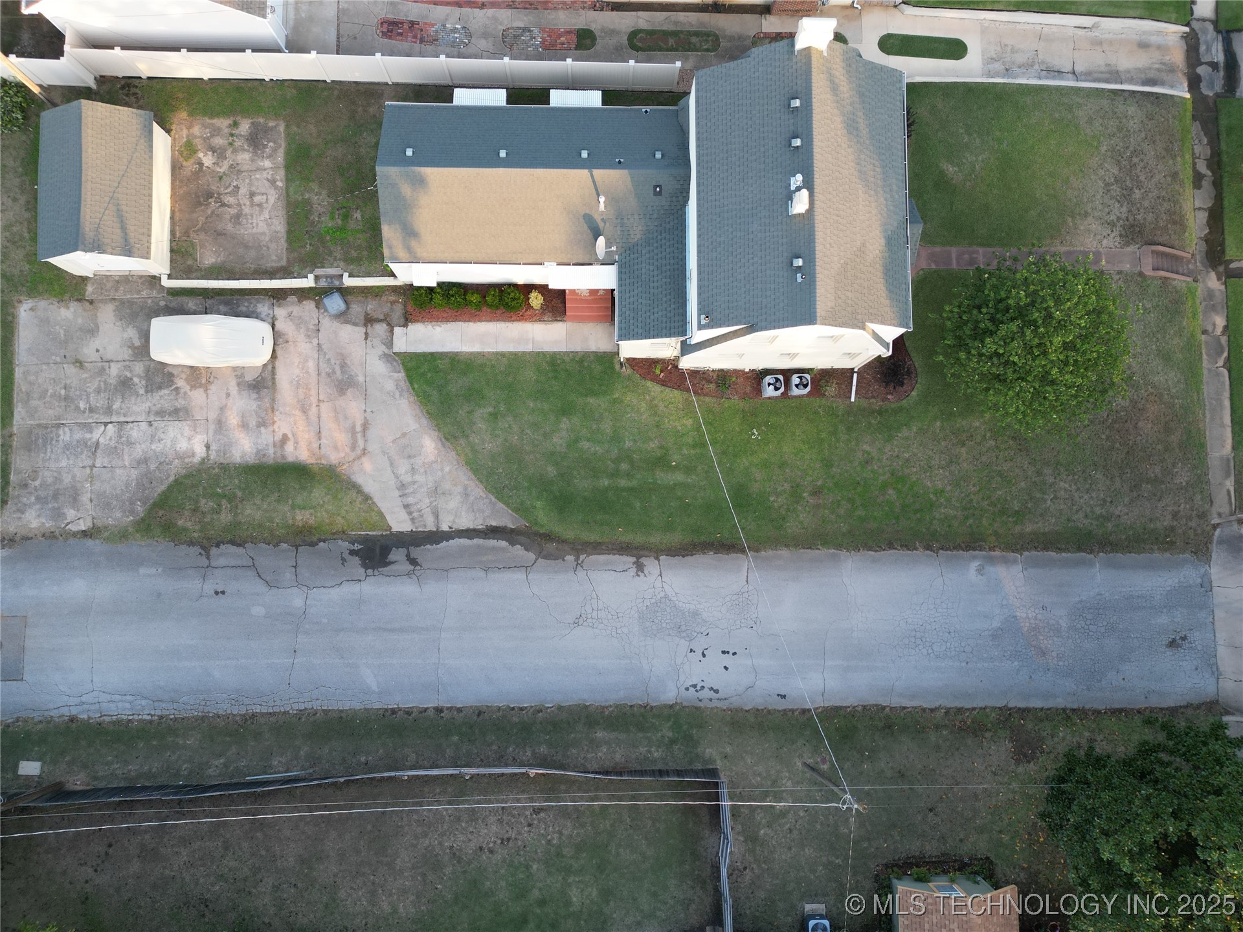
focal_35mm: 24
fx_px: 862
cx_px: 622
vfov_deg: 56.8
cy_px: 466
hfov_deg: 71.6
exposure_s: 1/240
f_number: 1.7
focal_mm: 6.72
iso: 160
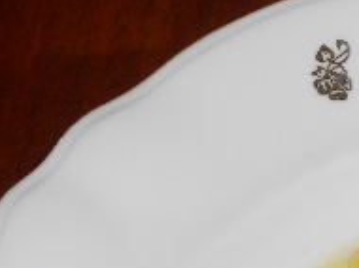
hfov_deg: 8.0
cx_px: 574
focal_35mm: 243
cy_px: 447
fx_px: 2517
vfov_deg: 6.0
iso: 200
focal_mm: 12.8
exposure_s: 1/60
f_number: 6
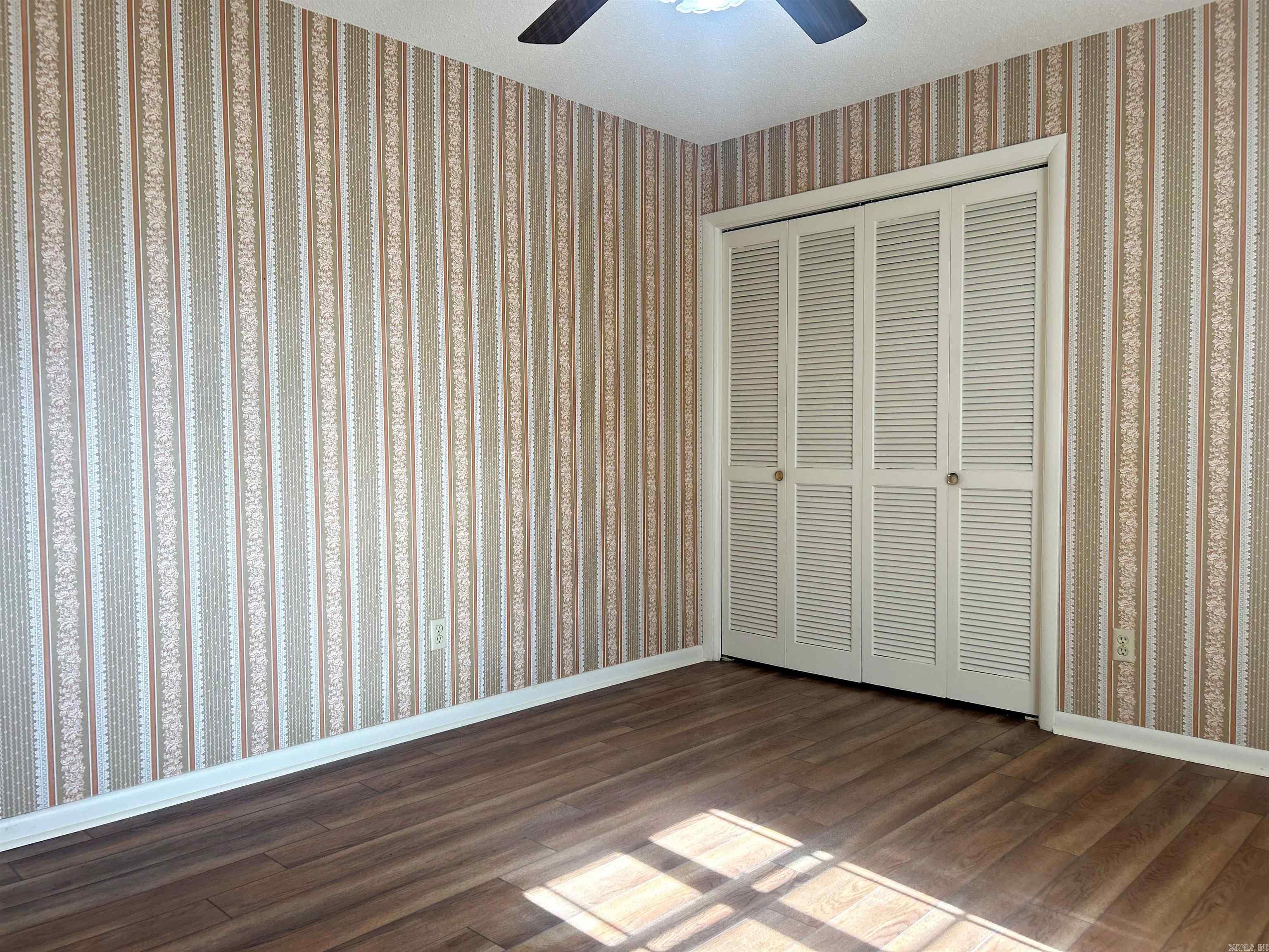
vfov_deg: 53.1
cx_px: 634
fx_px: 953
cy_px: 476
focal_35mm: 26
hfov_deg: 67.3
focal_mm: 5.7
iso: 50
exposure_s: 1/157
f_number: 1.5
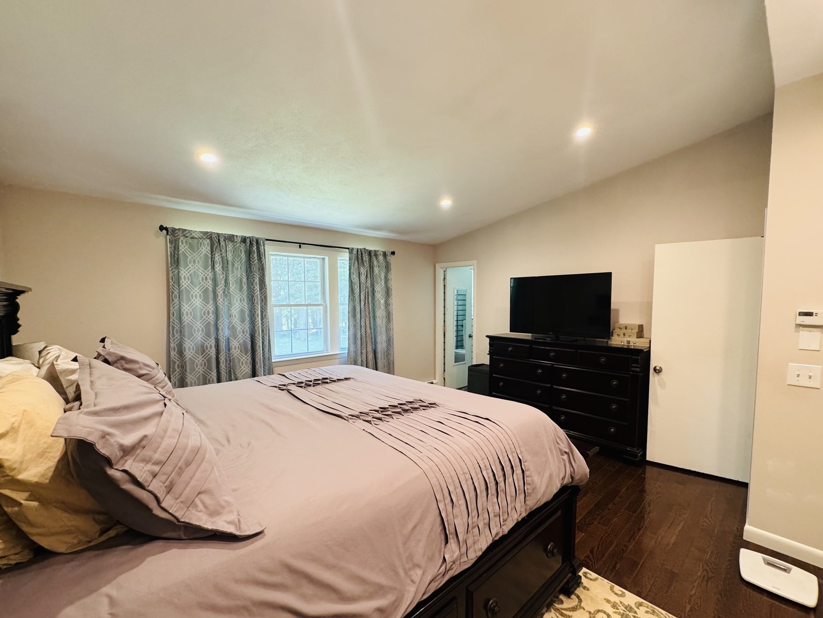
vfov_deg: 81.7
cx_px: 417
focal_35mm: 15
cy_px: 322
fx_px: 357
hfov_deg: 98.2
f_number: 2.2
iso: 320
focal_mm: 2.22
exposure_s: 1/60
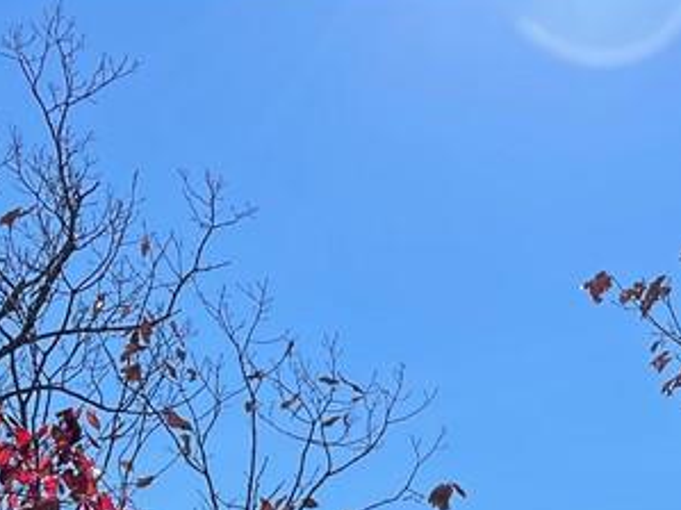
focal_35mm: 89
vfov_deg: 14.9
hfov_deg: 20.9
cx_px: 752
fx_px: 1750
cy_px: 854
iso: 32
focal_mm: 4.2
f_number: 1.6
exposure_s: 1/4464
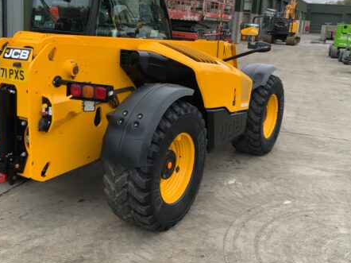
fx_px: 426
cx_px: 160
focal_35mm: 42
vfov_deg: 34.1
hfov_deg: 44.8
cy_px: 94
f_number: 1.8
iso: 64
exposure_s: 1/115
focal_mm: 3
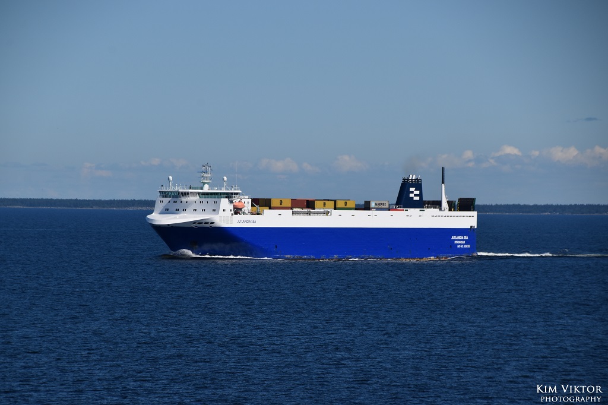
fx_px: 4685
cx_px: 304
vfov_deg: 4.9
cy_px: 202
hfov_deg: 7.4
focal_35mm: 278
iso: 200
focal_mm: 185
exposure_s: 1/1000
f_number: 8
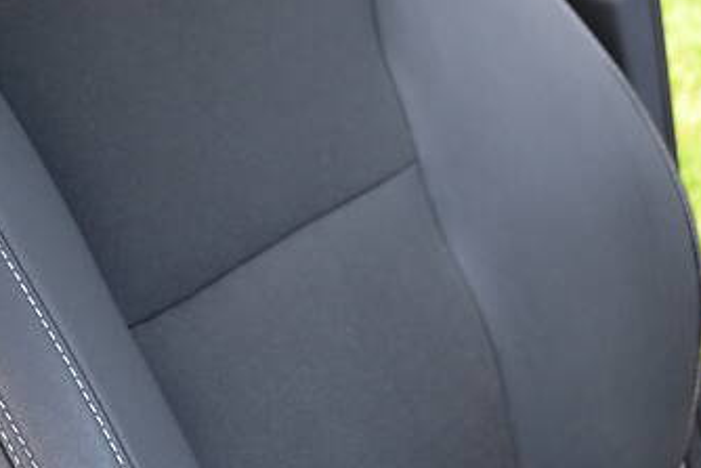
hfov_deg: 25.2
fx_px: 1539
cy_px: 39
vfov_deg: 17.0
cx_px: 128
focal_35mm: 79
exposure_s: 1/60
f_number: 4
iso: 400
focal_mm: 22
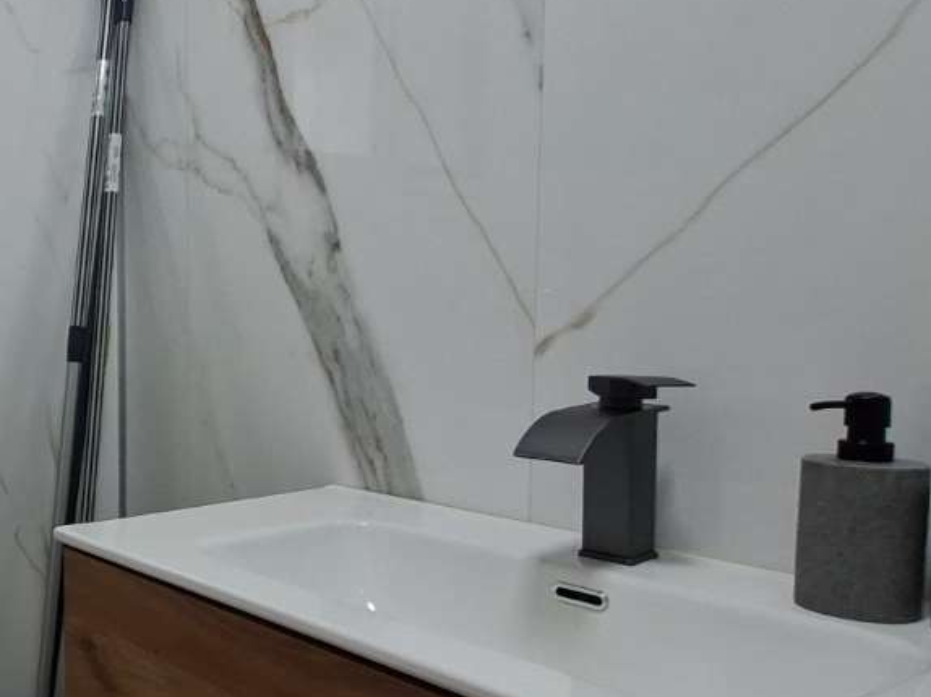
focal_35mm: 34
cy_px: 382
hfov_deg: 44.6
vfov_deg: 41.7
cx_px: -29
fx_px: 914
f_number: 2.2
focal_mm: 1.74
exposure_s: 1/50
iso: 160
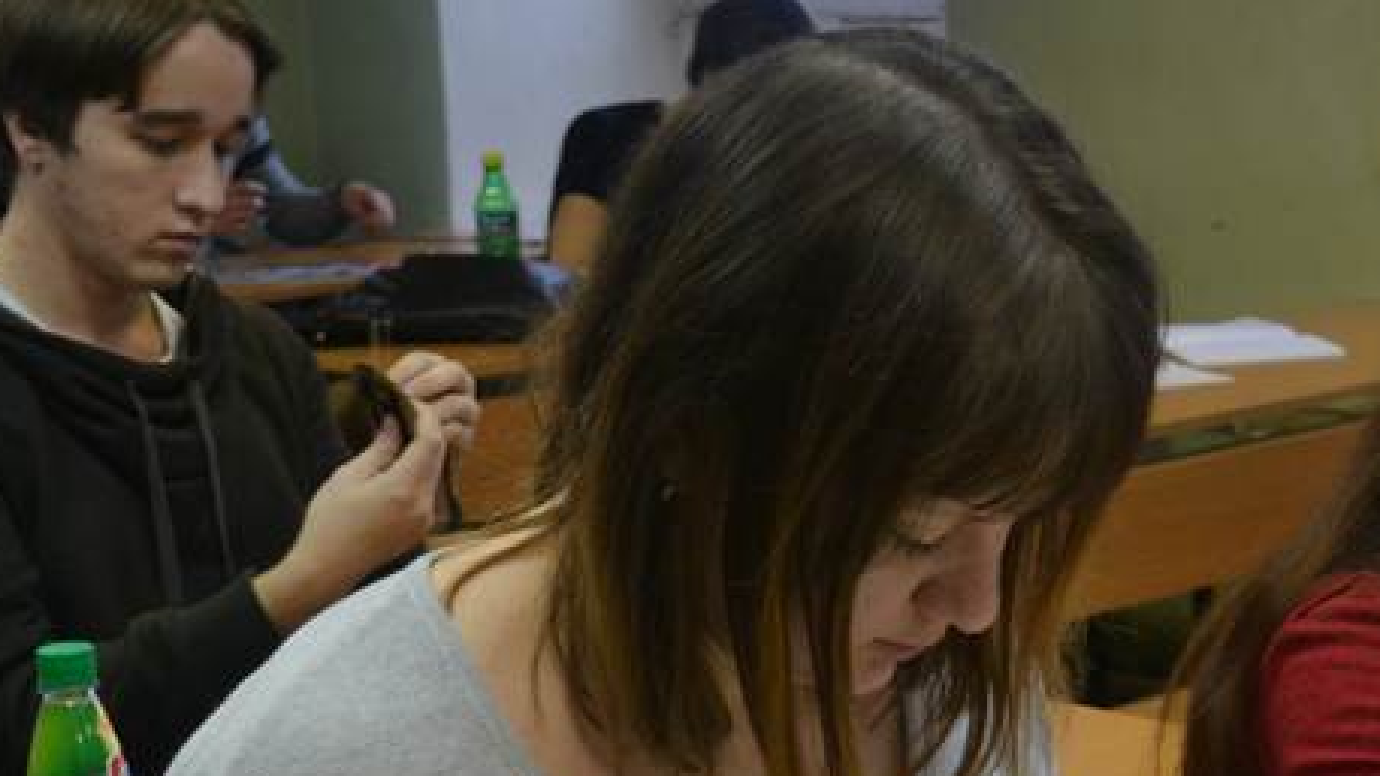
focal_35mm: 88
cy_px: 750
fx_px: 3220
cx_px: 1090
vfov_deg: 13.6
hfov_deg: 23.8
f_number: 4.8
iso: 1100
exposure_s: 1/60
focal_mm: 32
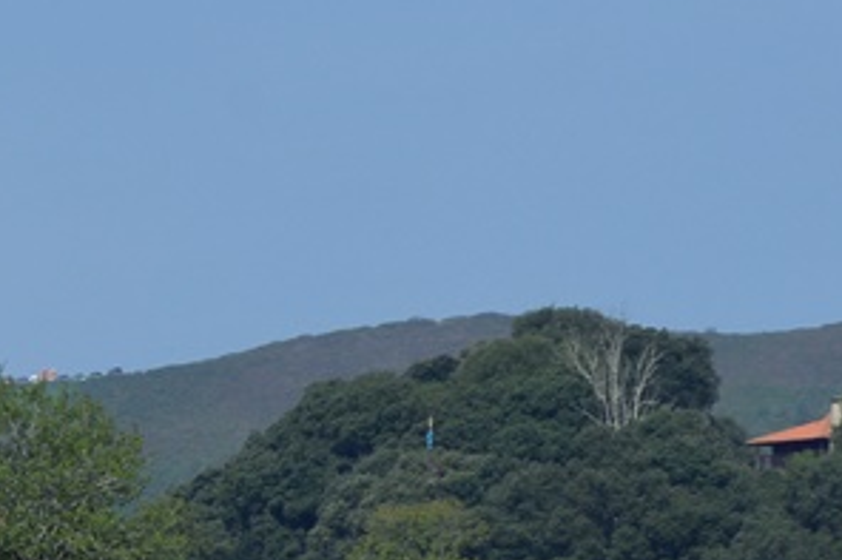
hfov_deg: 5.4
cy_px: 1056
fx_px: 8695
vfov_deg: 3.7
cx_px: -831
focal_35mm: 372
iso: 100
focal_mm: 55
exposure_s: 1/250
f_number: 8
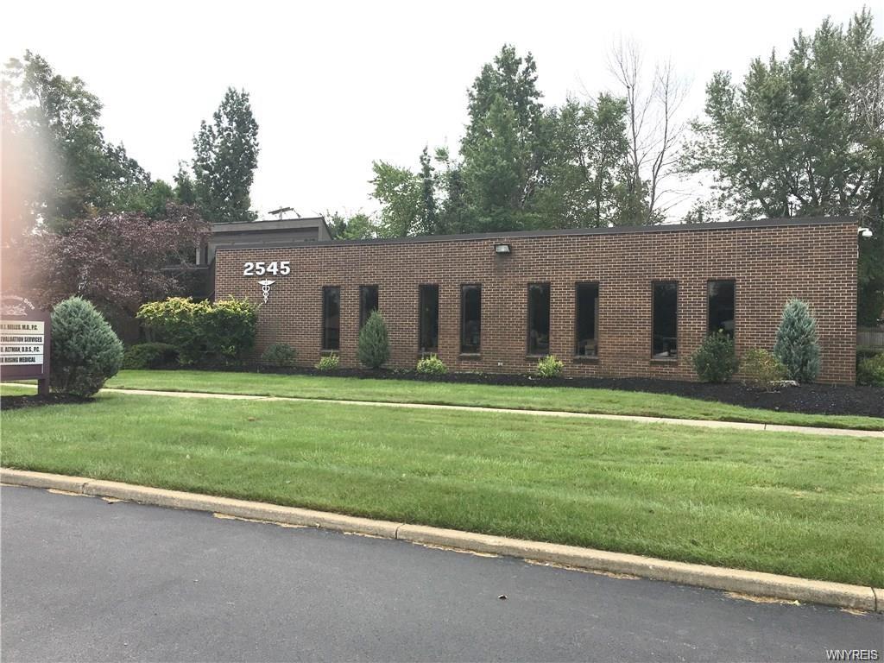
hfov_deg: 61.7
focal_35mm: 29
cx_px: 442
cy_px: 332
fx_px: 741
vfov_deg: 48.2
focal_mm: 4.15
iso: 25
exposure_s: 1/1451
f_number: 2.2
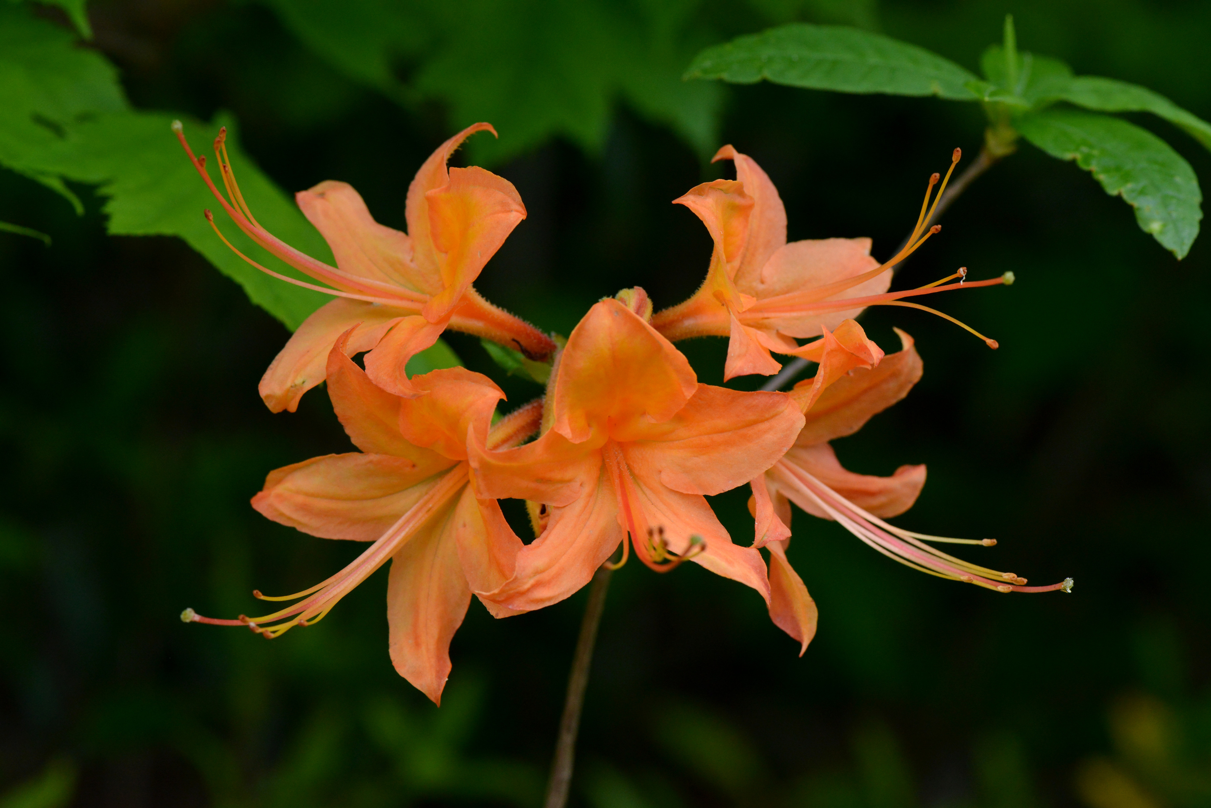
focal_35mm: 105
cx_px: 606
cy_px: 404
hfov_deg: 19.5
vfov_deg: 13.1
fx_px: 3533
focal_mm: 105
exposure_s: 1/800
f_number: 11
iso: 1000
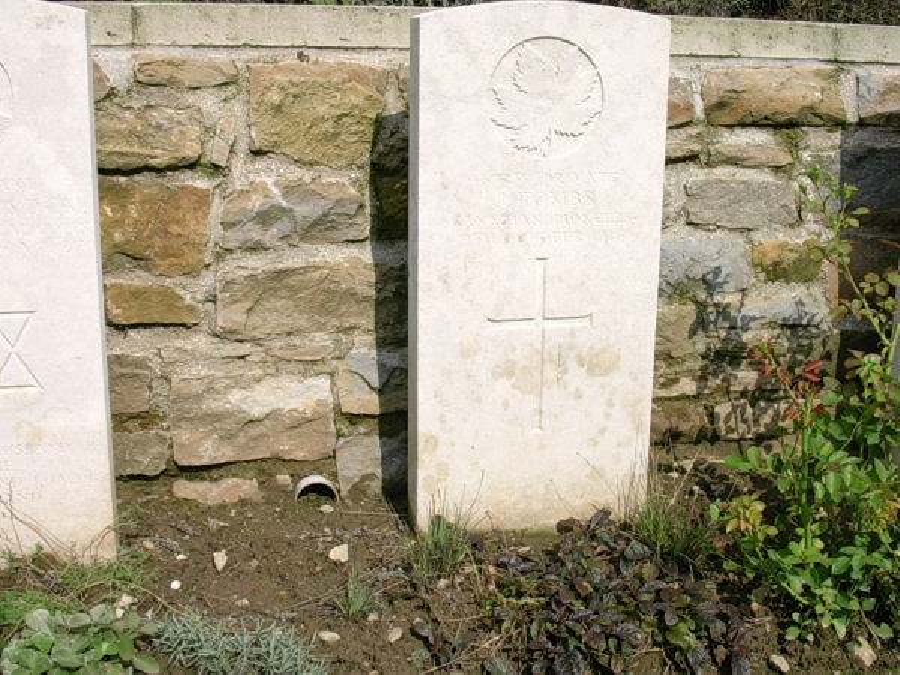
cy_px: 338
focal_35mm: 45
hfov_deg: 42.1
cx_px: 450
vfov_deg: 32.2
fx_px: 1170
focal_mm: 6.7
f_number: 5.8
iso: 70
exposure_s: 1/497
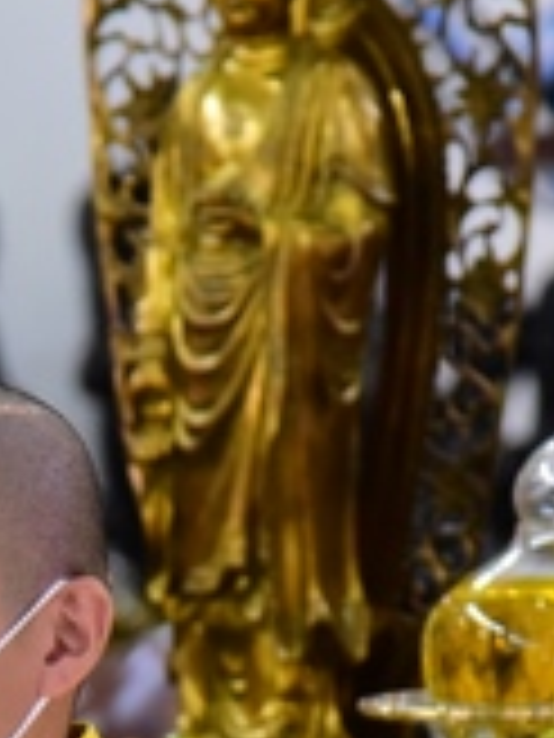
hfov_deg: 3.3
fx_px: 9752
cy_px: 914
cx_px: -23
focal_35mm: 457
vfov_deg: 4.3
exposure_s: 1/125
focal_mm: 120
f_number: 5
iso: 6400
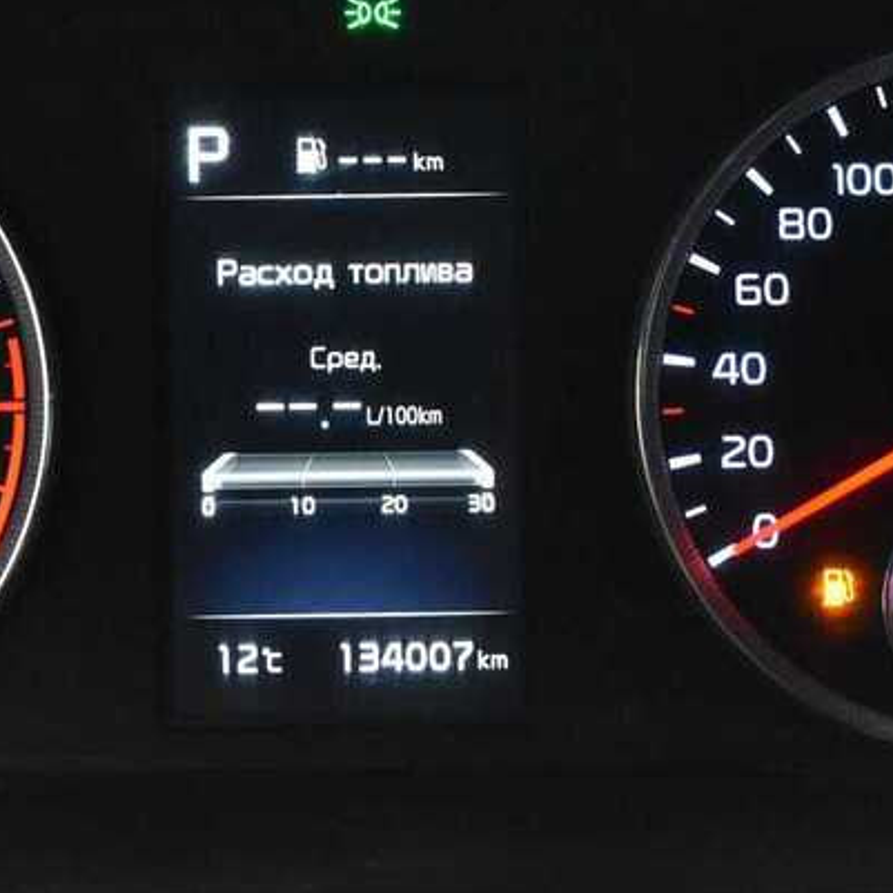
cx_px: 352
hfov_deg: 20.1
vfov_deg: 20.1
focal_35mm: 86
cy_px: 325
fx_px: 2510
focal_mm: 30
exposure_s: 1/50
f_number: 4.2
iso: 5600
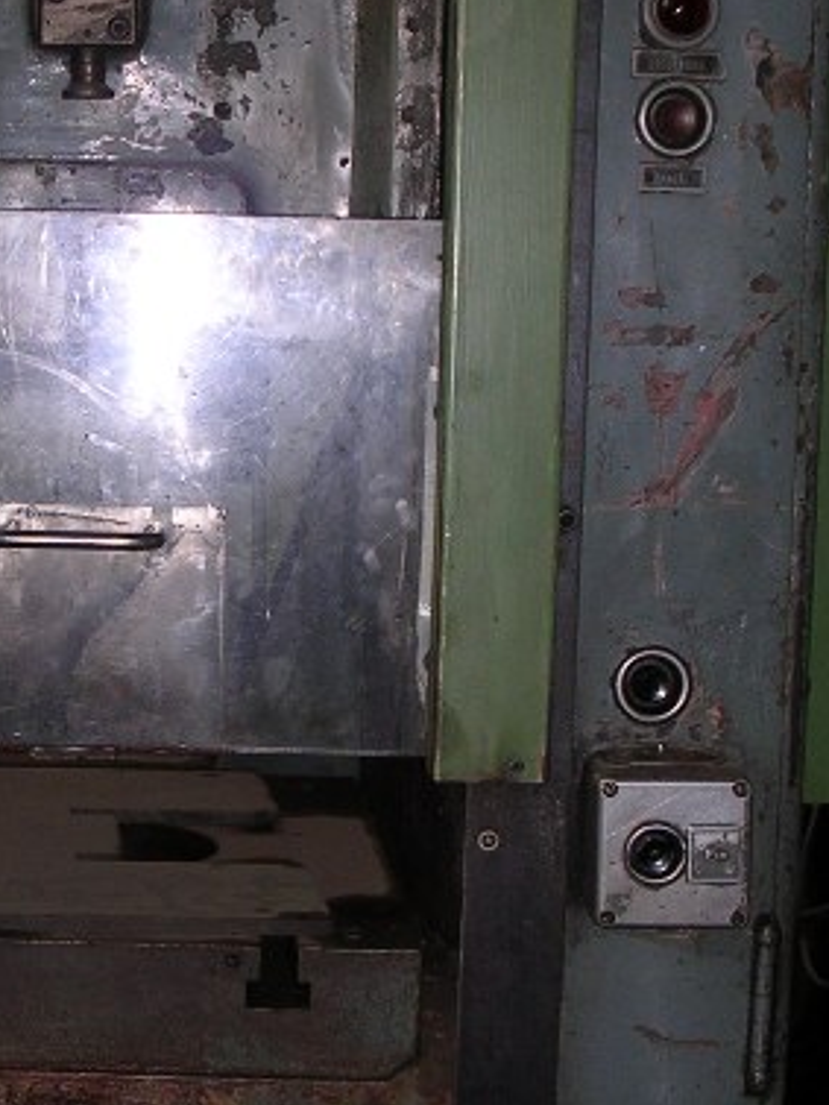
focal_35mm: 100
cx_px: 69
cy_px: 547
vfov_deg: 19.6
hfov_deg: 14.6
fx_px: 3191
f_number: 3.1
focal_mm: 7.5
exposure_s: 1/60.1
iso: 50
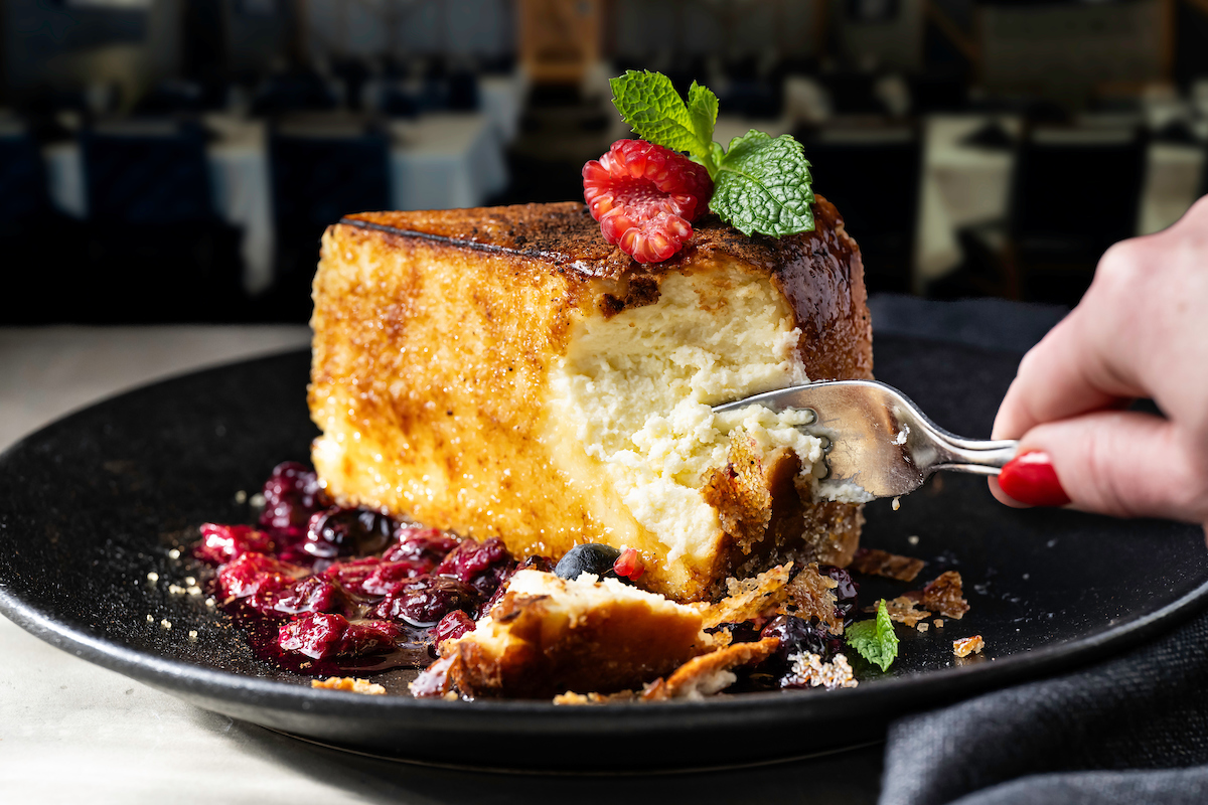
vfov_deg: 7.4
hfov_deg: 11.1
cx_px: 604
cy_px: 402
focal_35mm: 185
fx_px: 6207
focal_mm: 185
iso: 1000
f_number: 7.1
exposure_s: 1/60
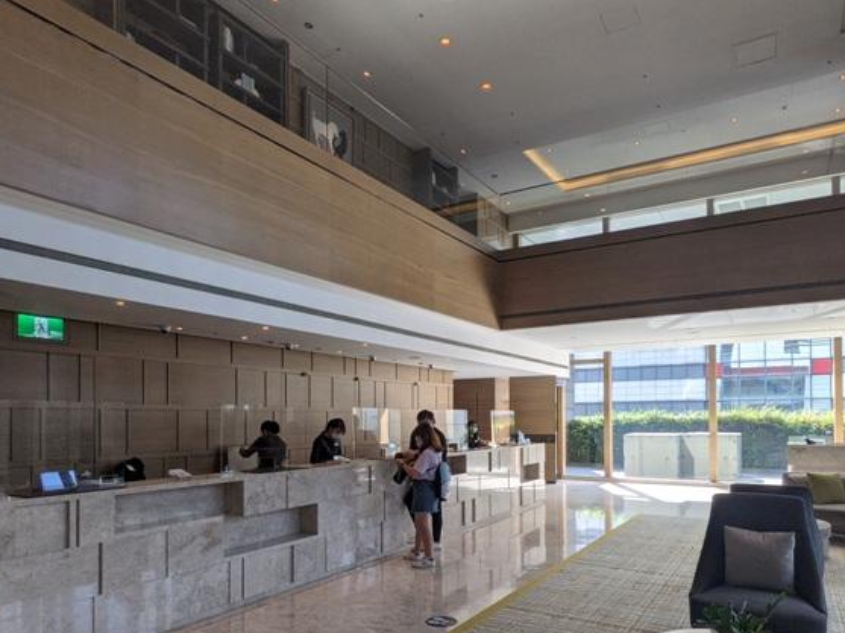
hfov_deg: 73.9
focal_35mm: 23
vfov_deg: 57.9
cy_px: 405
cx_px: 449
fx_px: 561
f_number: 2.2
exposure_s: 1/174
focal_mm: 2.22
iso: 34
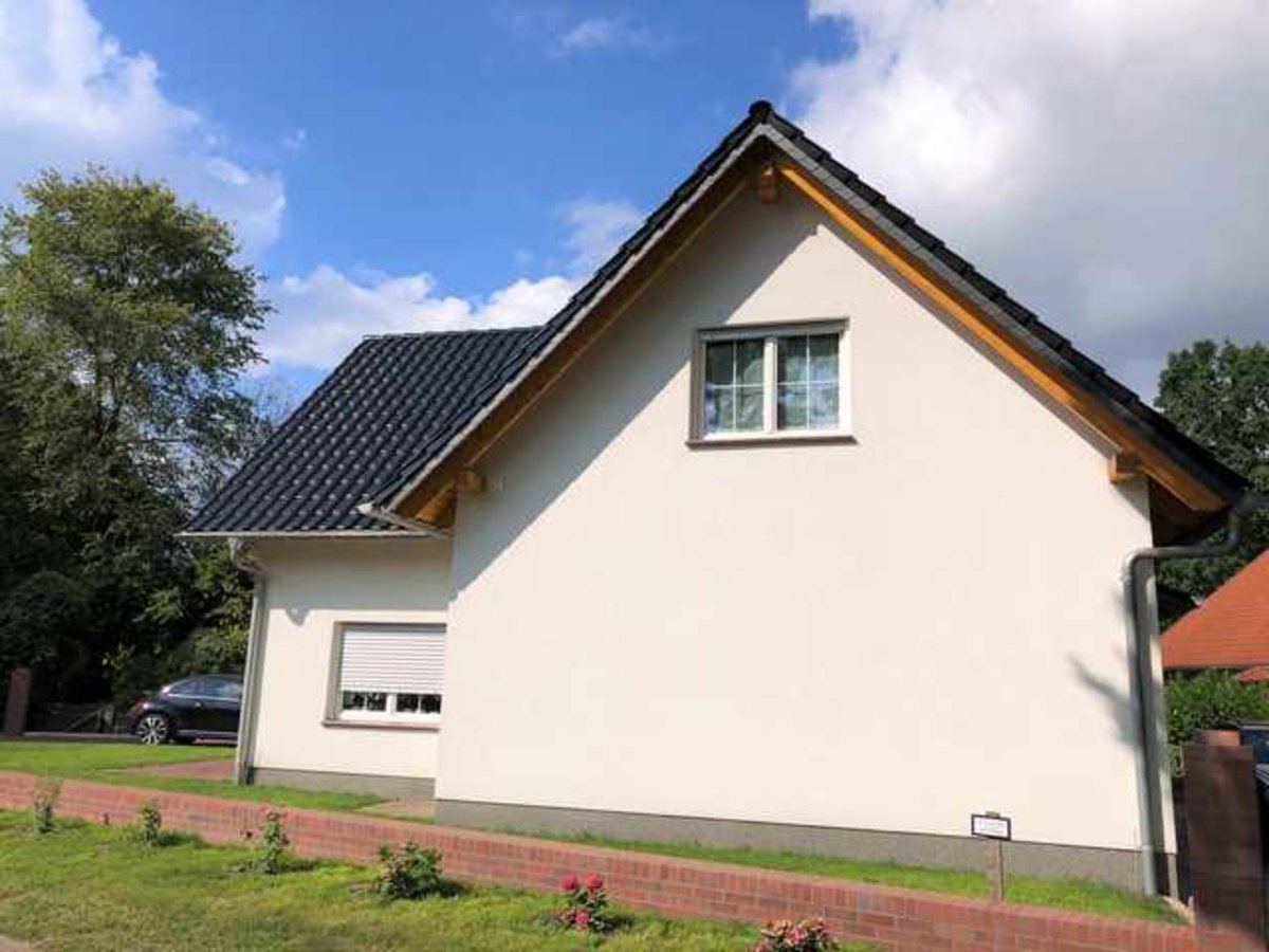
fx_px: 1026
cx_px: 634
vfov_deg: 49.7
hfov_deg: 63.4
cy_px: 476
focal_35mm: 28
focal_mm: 3.99
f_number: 1.8
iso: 20
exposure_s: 1/4367
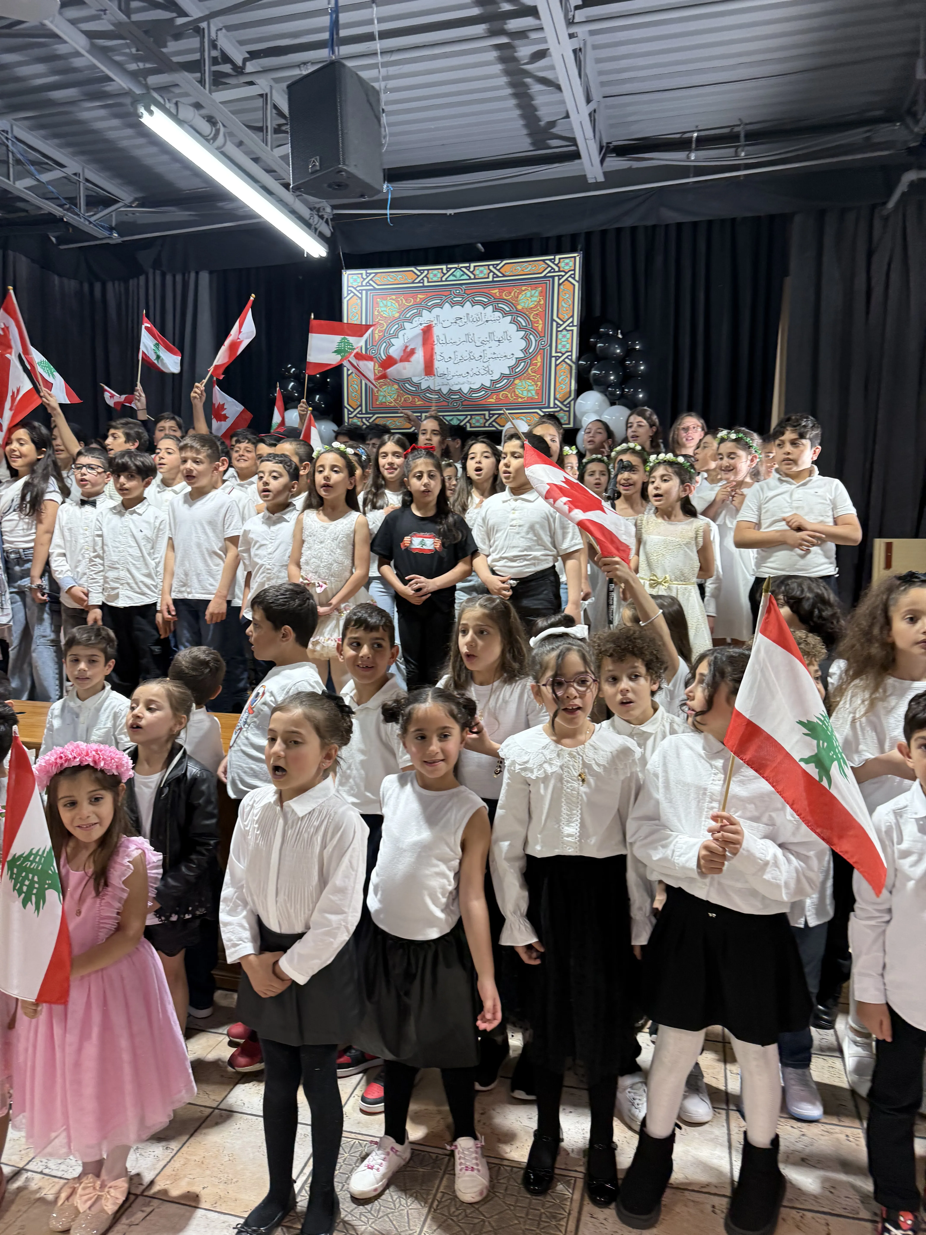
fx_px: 856
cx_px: 463
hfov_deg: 56.8
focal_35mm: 24
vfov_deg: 71.6
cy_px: 618
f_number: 1.78
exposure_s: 1/60
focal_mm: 6.76
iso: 125
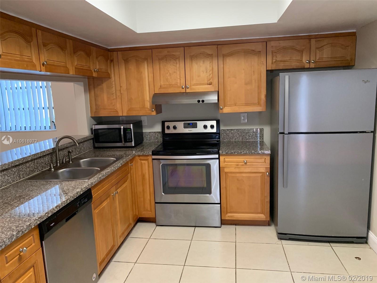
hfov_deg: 67.3
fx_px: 283
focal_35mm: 26
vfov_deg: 53.1
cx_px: 188
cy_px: 142
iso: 320
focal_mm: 4.25
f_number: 1.8
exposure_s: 1/60
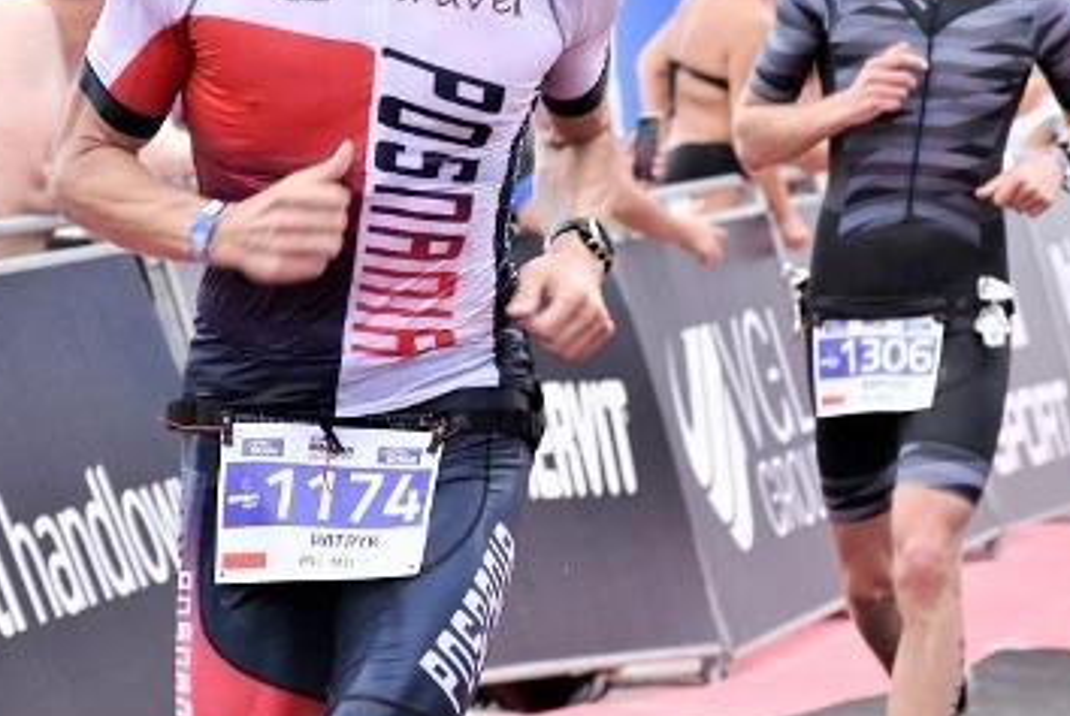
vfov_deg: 5.2
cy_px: 201
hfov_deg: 7.7
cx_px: 475
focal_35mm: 267
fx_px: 7941
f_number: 7.1
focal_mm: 105
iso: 125
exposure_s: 1/200
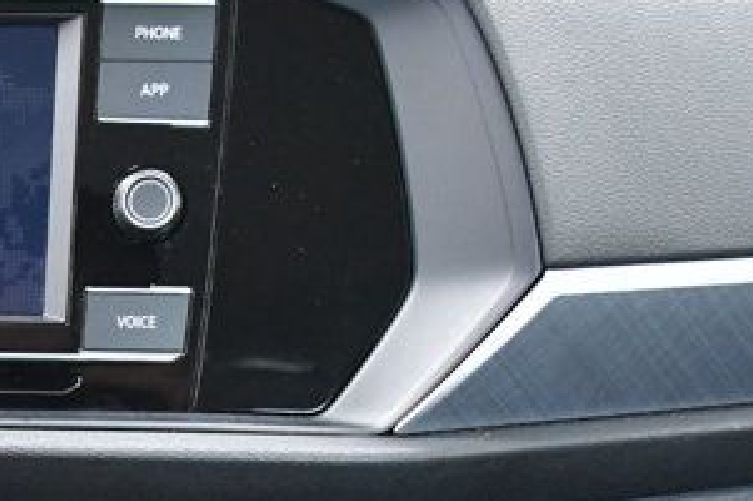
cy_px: 719
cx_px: -333
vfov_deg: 14.0
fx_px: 1922
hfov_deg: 19.6
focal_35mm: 92
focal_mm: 18
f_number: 4.5
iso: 2500
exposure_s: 1/80
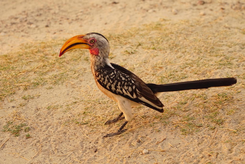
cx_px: 122
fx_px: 1430
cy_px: 82
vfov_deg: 6.6
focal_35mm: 210
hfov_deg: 9.8
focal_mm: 140
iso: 1250
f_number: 5.6
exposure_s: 1/250
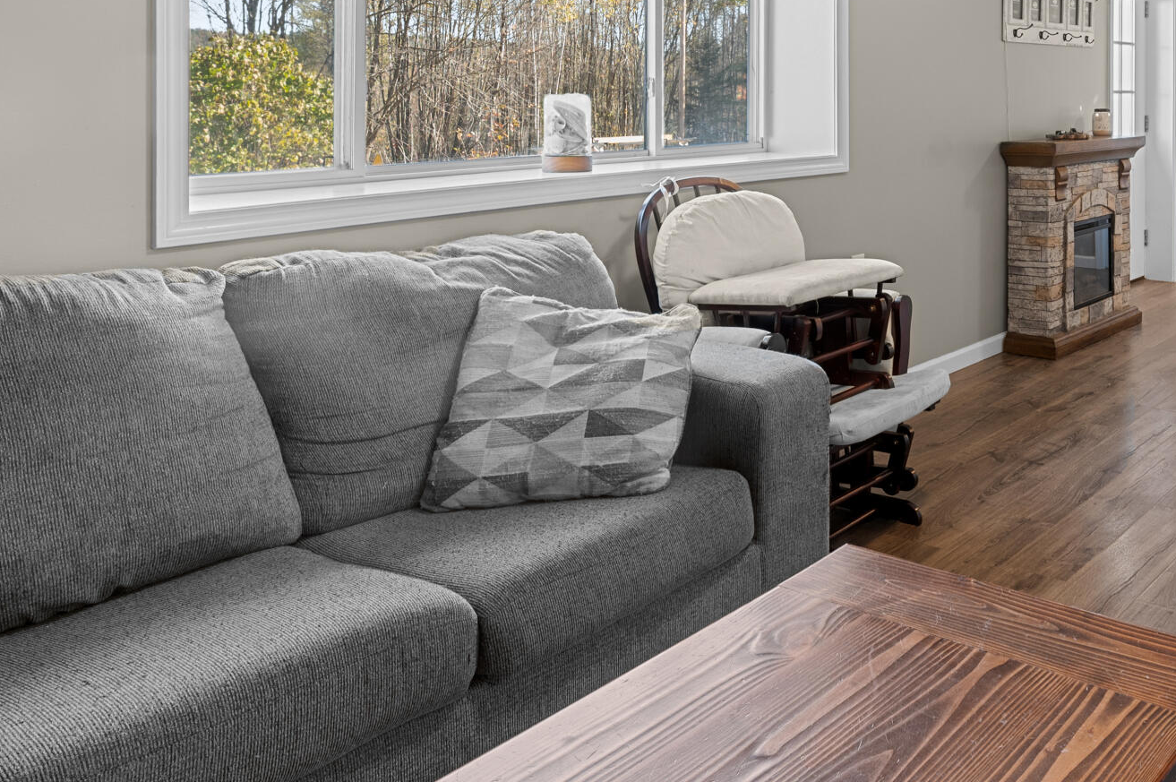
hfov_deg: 53.0
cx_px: 1011
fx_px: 1044
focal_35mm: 32
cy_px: 107
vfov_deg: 38.7
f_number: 8
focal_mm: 14
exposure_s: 1/1.67
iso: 320
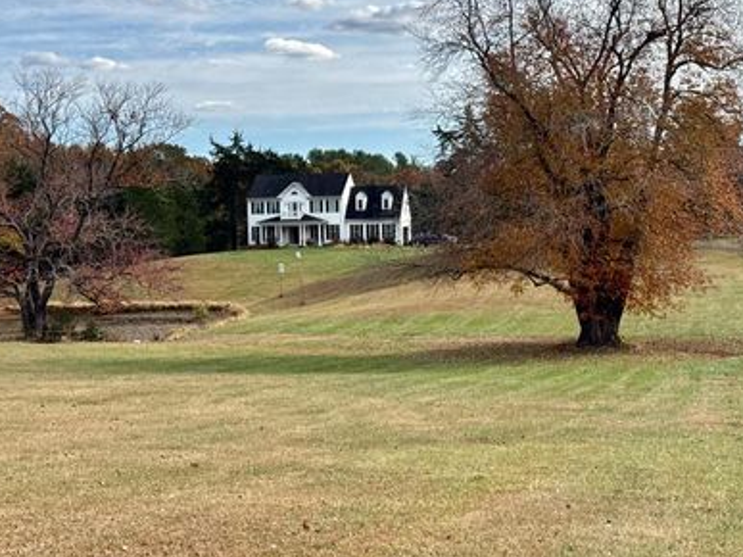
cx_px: 326
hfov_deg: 31.2
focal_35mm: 62
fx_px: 1330
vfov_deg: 23.6
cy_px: 228
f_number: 1.78
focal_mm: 6.76
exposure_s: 1/5376
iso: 64
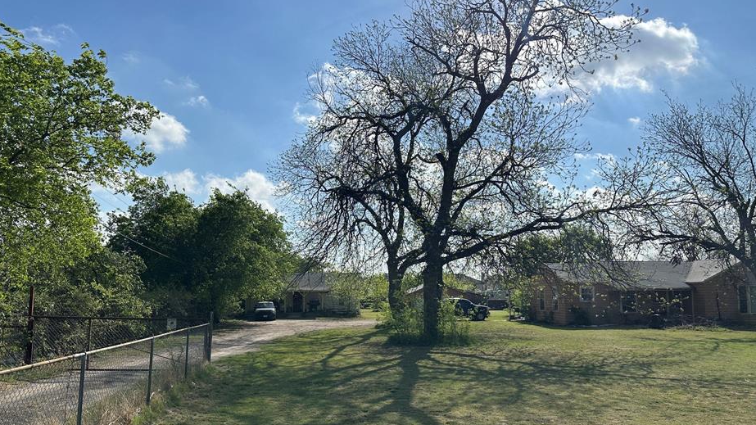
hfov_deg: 66.1
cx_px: 364
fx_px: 581
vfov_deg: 40.1
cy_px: 246
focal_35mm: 29
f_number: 1.78
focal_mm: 6.86
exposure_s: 1/12048
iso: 80
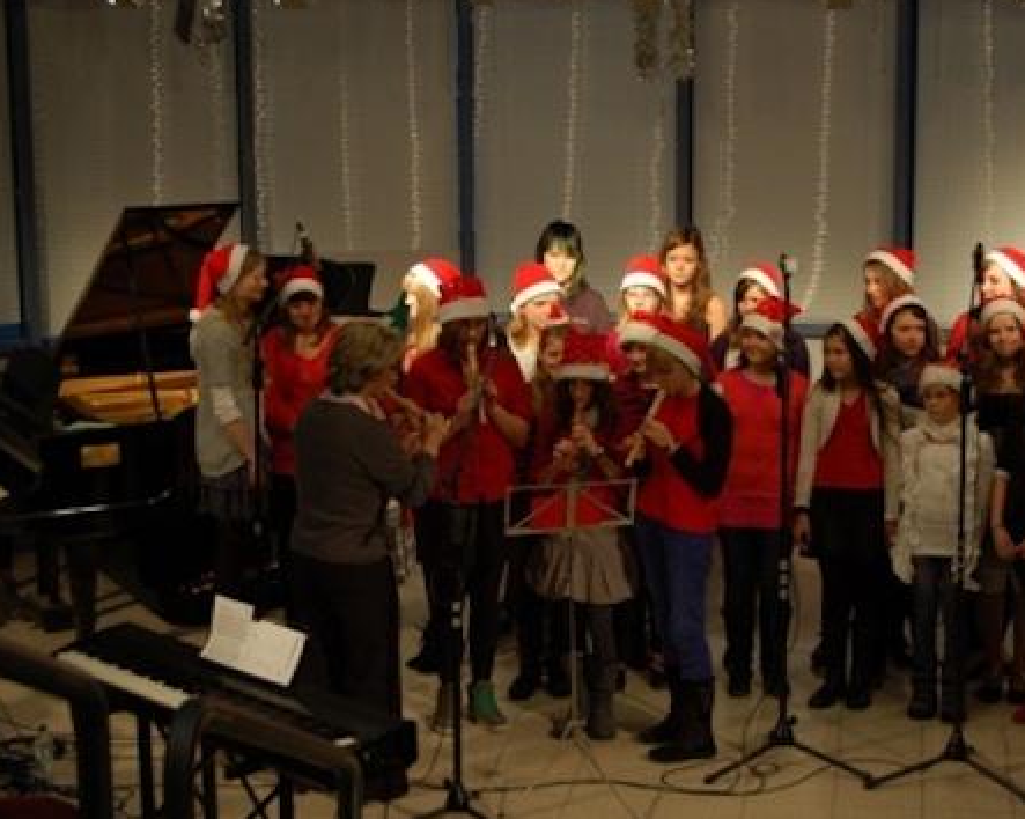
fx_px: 2395
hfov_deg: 24.1
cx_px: 567
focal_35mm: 79
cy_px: 407
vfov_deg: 19.4
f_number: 5.3
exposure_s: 1/60
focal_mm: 46
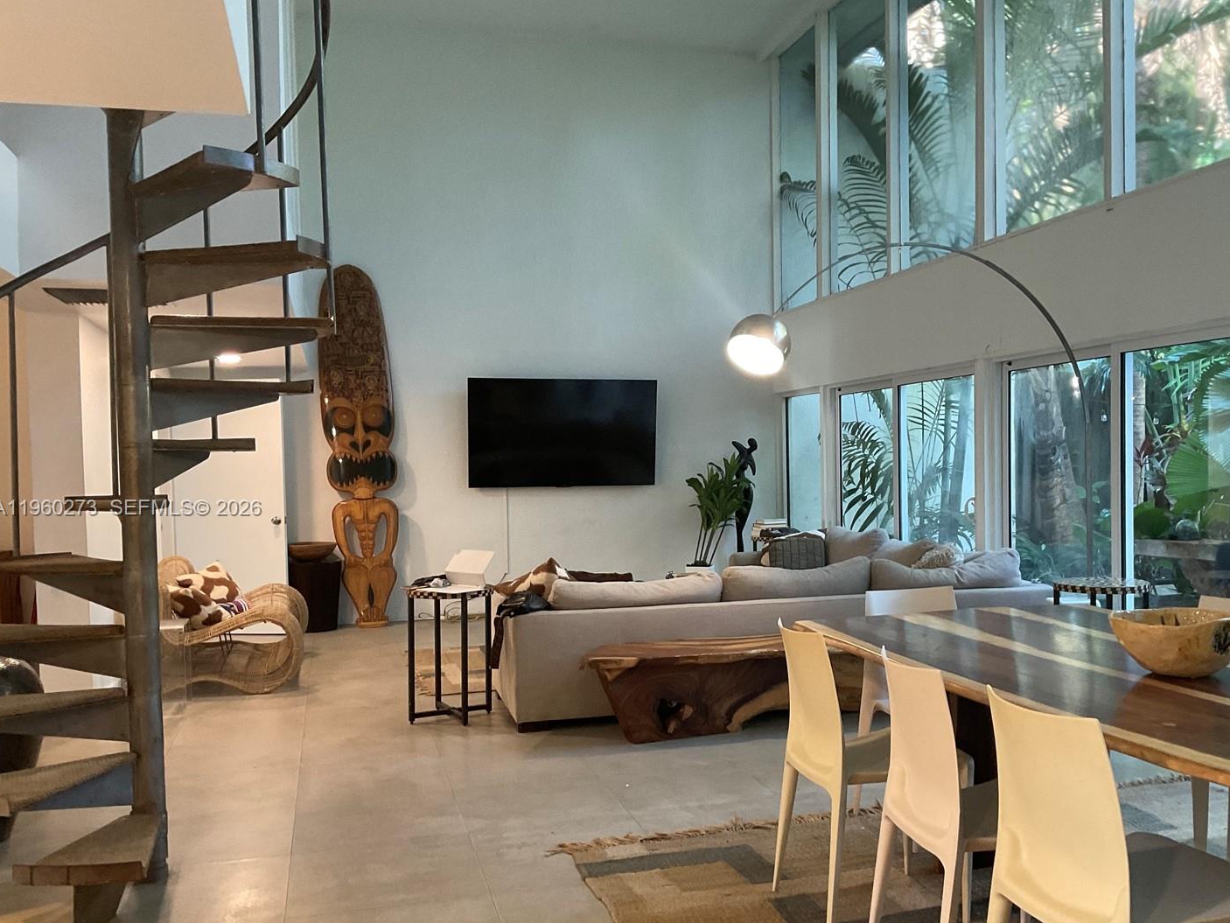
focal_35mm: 33
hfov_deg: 55.2
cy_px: 509
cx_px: 688
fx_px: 1173
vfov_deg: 42.9
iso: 160
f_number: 1.8
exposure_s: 1/60
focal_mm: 3
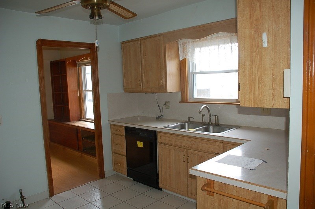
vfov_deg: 43.5
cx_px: 158
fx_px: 262
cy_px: 104
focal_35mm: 30
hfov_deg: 62.0
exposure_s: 1/60
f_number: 3.8
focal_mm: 20
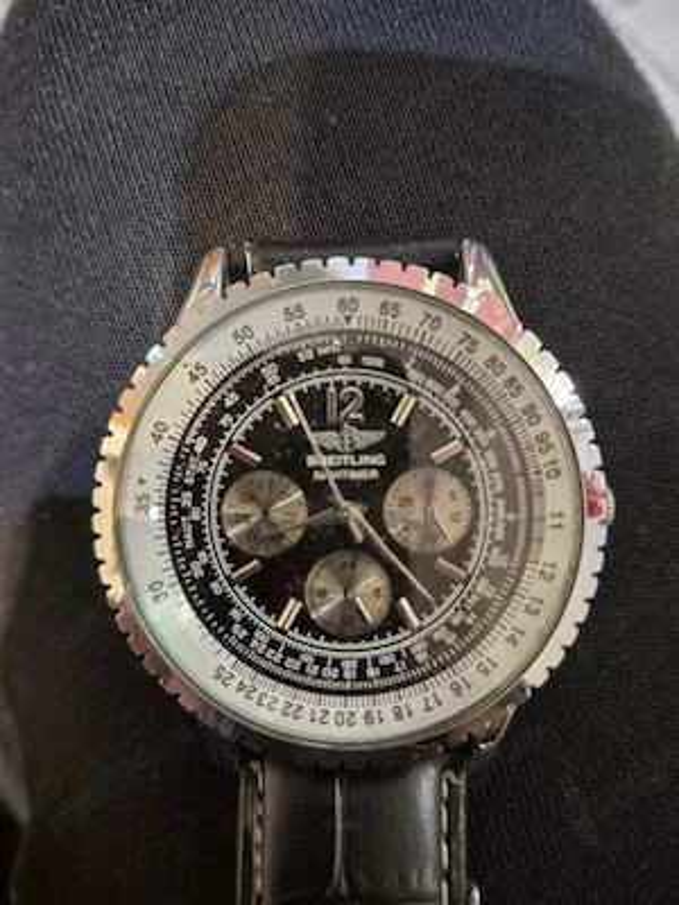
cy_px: 452
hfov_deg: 58.9
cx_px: 340
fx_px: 602
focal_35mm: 23
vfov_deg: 73.9
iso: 1600
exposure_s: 1/33
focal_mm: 5.4
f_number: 1.8
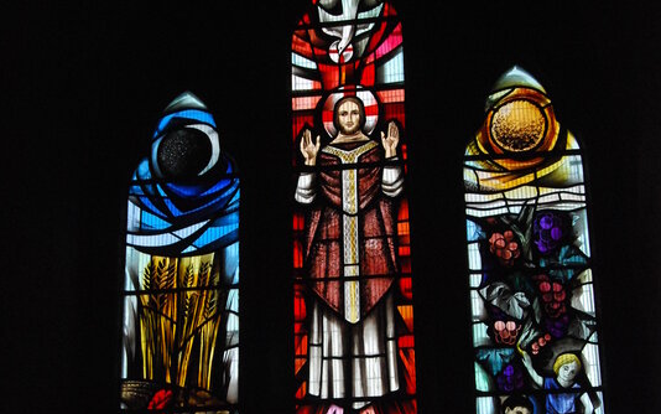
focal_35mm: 78
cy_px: 347
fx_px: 1405
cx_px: 330
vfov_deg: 16.6
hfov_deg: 26.5
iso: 1600
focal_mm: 34
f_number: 7.1
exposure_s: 1/200
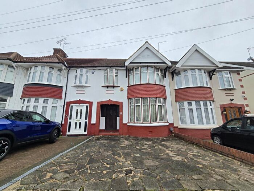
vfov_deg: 89.9
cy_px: 96
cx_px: 127
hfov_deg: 106.2
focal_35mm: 13
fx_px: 95
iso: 50
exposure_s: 1/182
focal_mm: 2.2
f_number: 2.2
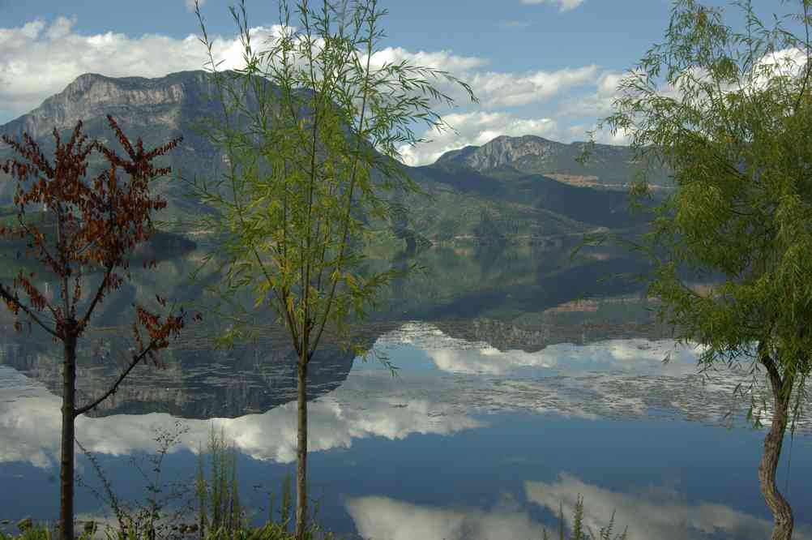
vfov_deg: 23.3
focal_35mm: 58
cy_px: 270
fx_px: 1307
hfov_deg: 34.5
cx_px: 406
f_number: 9.5
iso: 100
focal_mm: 38.6
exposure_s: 1/125
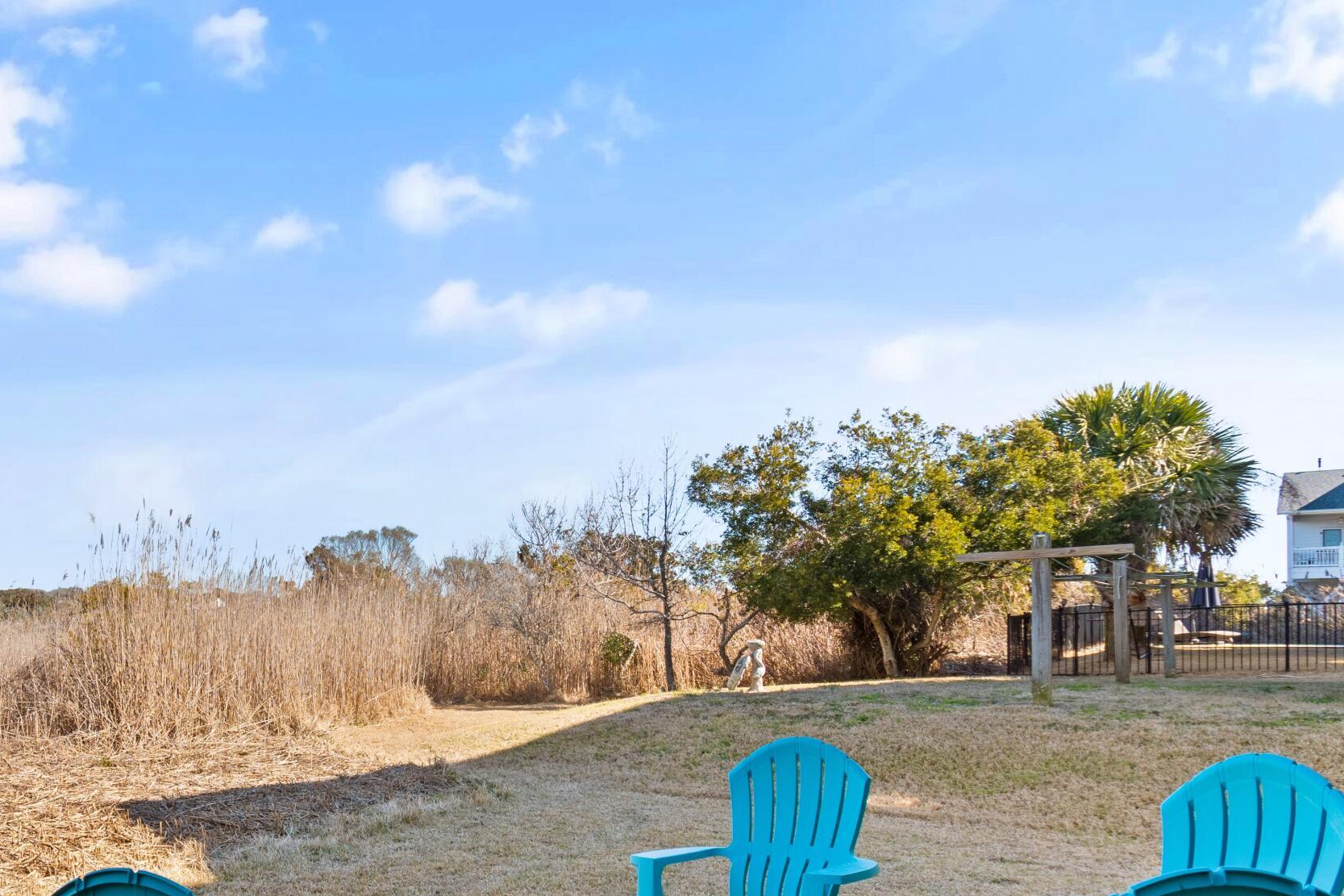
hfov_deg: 61.6
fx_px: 1008
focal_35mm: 27
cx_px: 263
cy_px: 614
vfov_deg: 47.0
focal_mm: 10
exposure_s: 1/100
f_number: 5
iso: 100
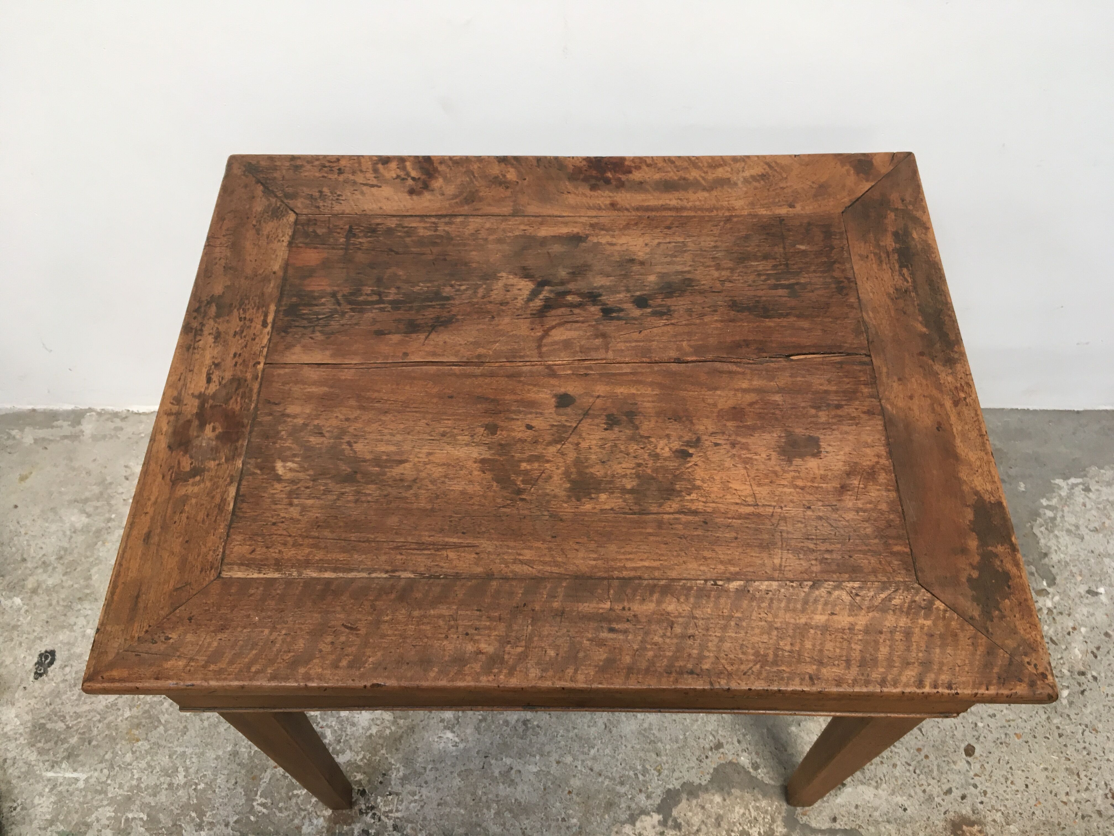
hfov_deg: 61.7
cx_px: 557
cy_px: 418
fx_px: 933
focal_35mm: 29
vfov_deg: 48.2
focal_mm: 4.15
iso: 80
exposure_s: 1/33
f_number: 2.2
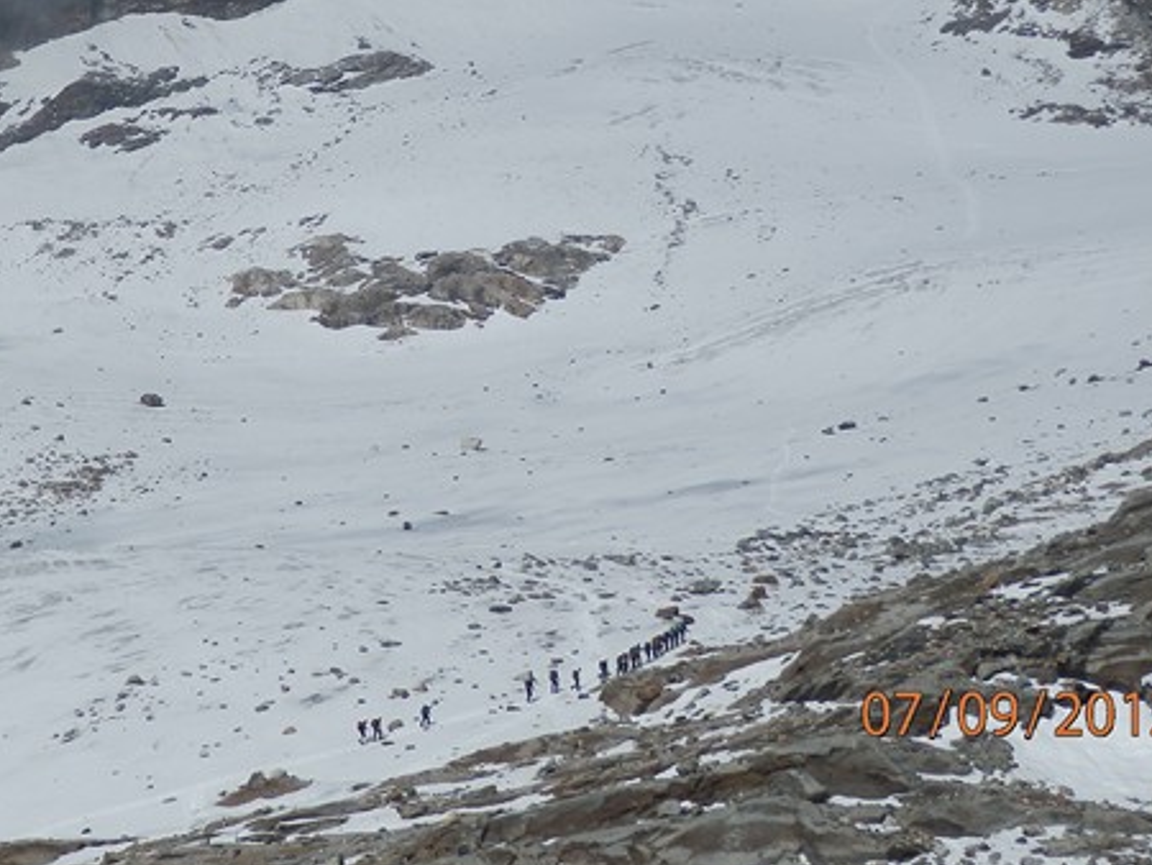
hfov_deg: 24.1
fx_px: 2664
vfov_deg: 18.2
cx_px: 279
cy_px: 110
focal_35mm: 80
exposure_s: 1/400
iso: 80
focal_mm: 8
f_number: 10.8
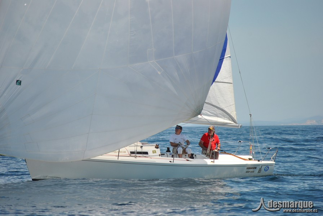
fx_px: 2426
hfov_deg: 7.6
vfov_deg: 5.1
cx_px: 162
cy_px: 108
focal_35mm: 270
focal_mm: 180
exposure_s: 1/1000
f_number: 5.6
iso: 200
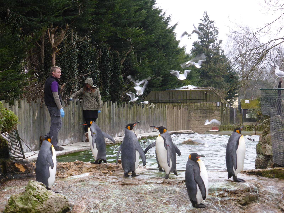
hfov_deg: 23.0
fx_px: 697
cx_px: 142
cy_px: 106
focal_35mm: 85
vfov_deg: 17.4
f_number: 5.1
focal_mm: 14.2
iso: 160
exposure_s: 1/60
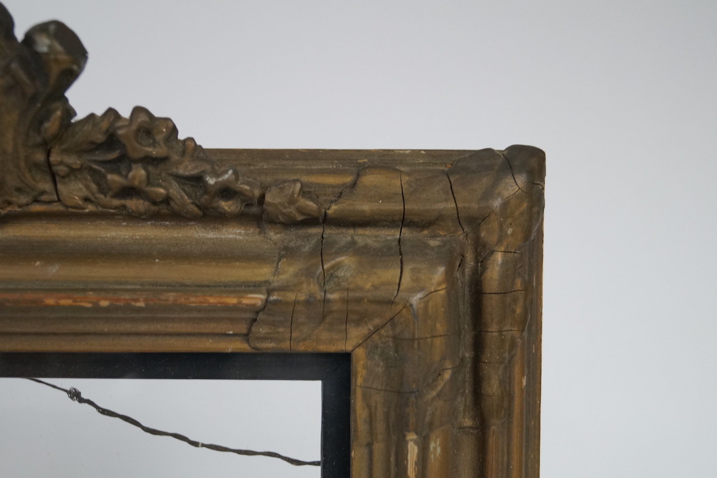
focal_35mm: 46
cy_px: 235
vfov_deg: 29.2
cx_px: 357
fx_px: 916
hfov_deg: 42.7
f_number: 4.5
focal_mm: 30
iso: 1000
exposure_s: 1/60
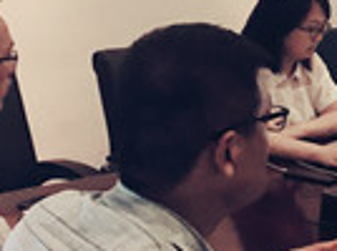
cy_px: 39
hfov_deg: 19.9
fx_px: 884
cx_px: 433
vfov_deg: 16.0
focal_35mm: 91
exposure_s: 1/33
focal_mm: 4.15
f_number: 2.2
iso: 40
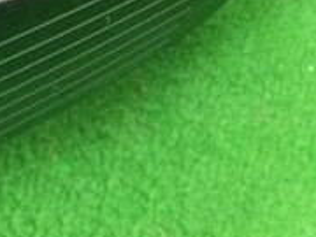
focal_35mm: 110
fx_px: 1004
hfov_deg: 17.1
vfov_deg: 13.1
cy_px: -46
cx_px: -63
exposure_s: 1/15
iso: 250
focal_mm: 3.3
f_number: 2.4
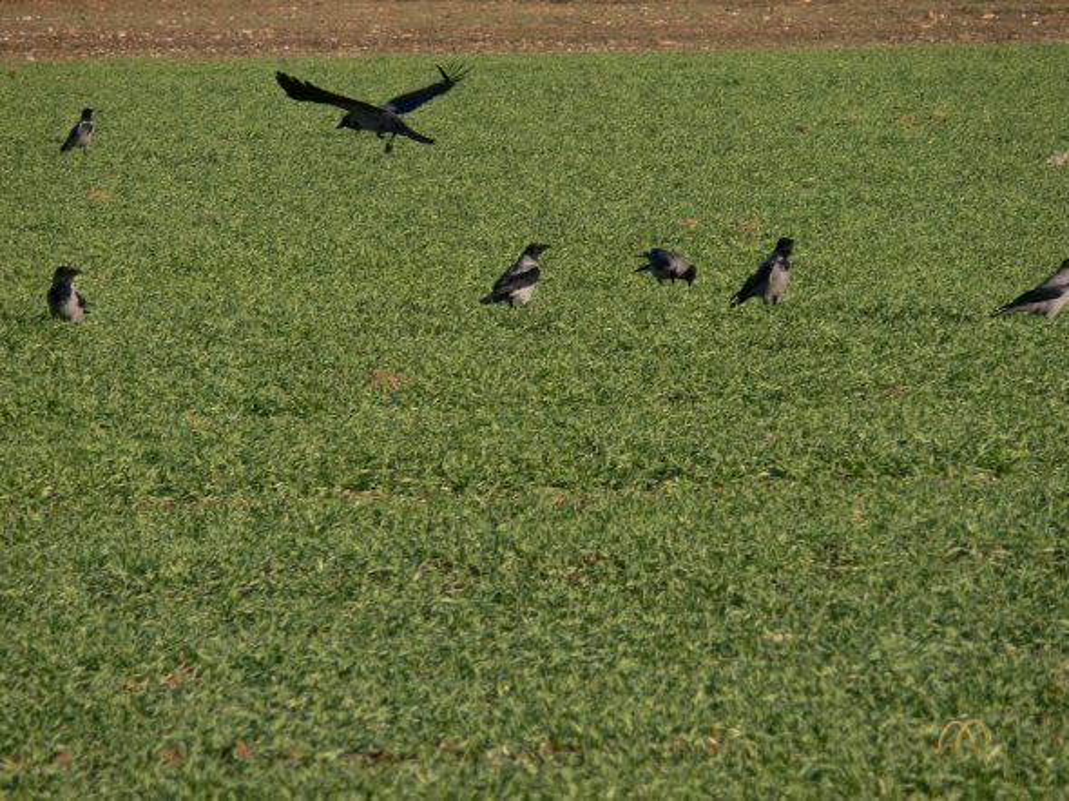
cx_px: 534
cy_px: 400
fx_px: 12965
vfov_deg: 3.5
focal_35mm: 420
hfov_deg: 4.7
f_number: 5
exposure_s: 1/500
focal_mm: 88.8
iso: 100
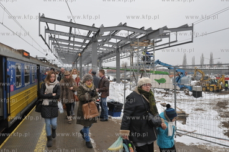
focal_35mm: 26
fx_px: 165
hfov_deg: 69.3
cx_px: 106
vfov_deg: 49.6
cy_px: 75
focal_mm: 24
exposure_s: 1/320
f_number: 7.1
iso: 640
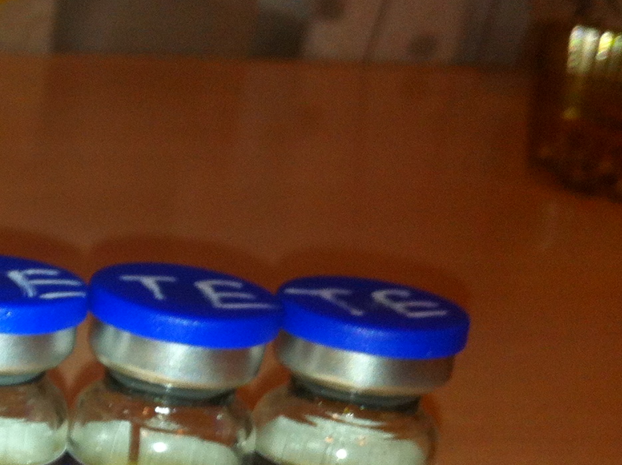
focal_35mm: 97
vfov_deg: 14.8
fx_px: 1741
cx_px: -149
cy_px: 529
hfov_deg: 19.0
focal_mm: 3.85
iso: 80
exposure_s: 1/32
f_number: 2.8
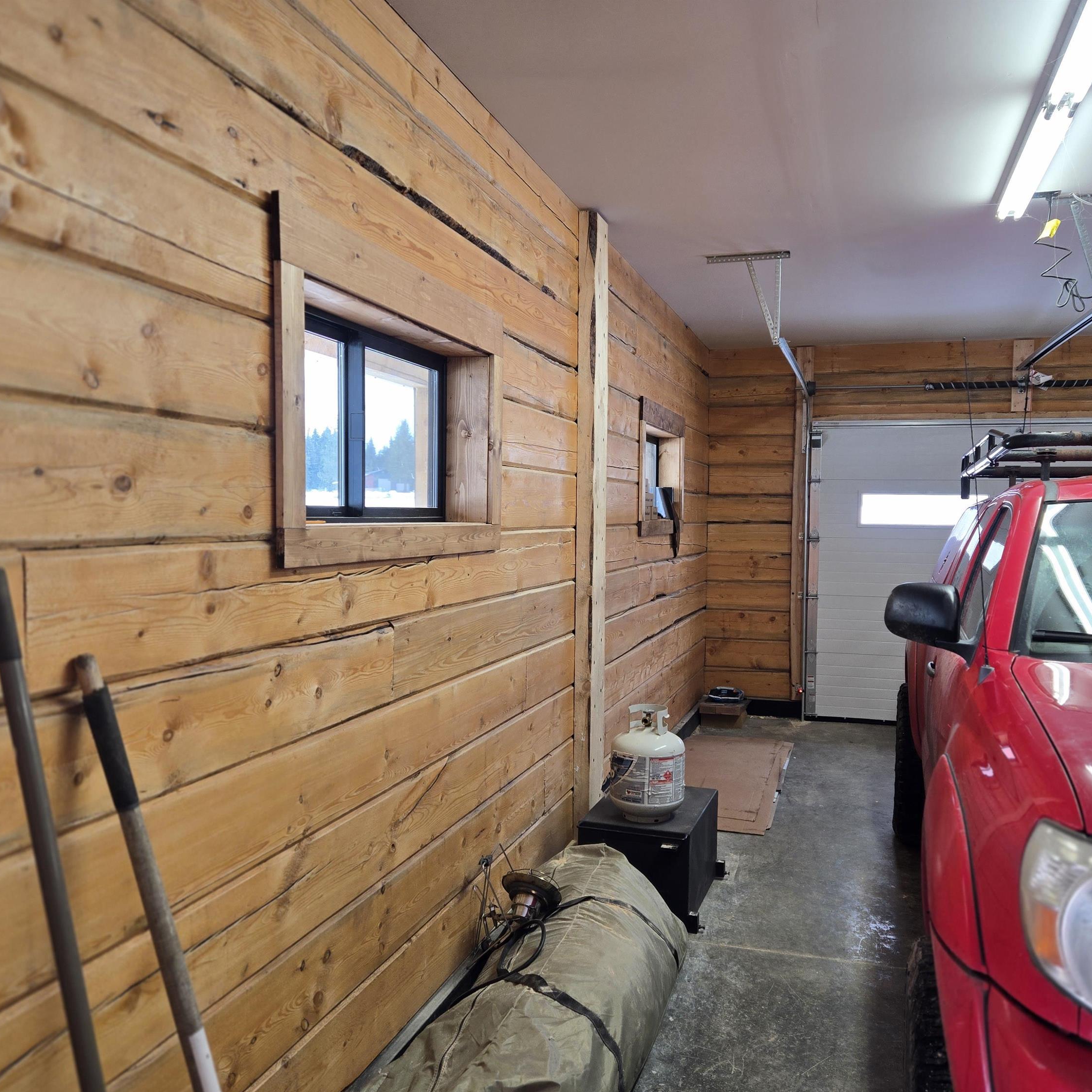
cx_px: 617
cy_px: 563
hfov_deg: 57.1
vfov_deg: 57.3
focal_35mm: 28
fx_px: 999
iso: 100
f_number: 1.8
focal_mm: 5.4
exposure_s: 1/120
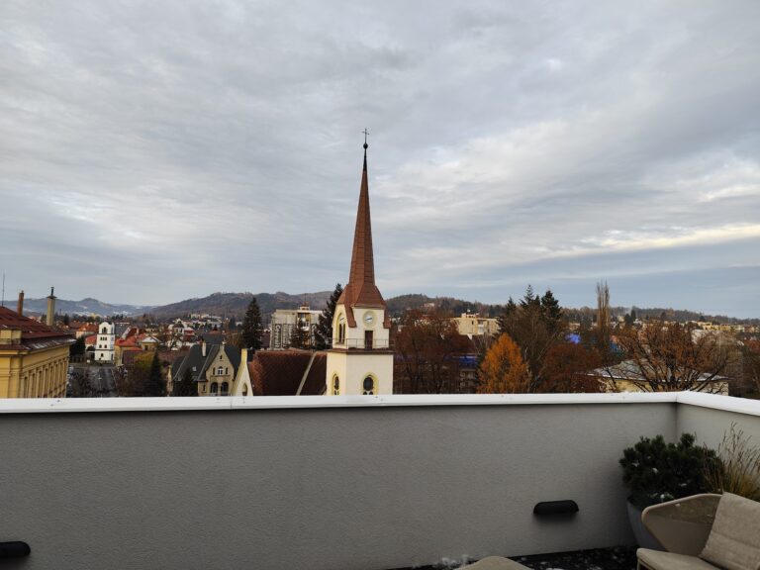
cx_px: 380
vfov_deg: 58.9
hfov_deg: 73.9
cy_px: 285
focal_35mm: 23
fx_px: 505
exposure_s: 1/155
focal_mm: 6.19
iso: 50
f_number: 1.65
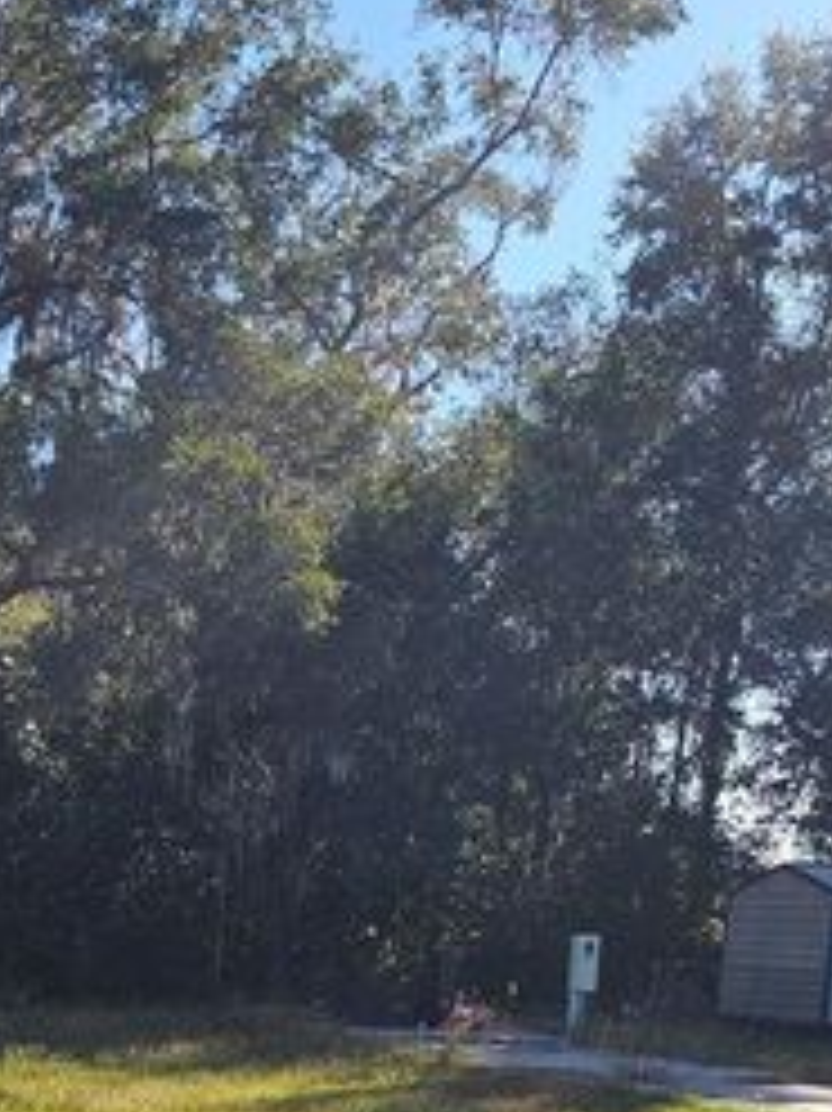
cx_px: -189
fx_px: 1989
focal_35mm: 62
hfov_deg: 21.7
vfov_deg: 28.4
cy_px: 1222
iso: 10
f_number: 1.7
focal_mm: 6.3
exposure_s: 1/472
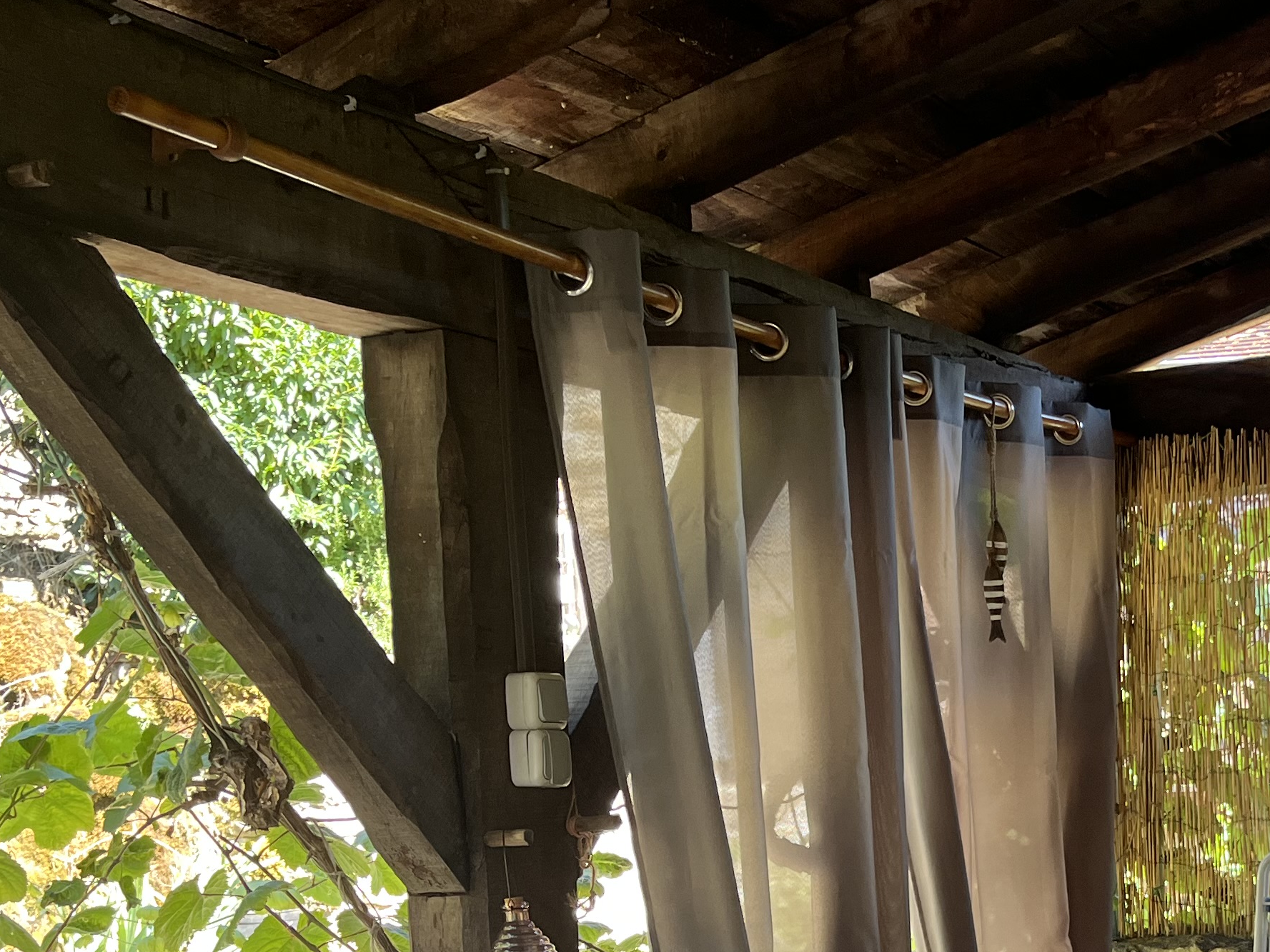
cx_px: 1174
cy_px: 1054
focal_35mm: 59
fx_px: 2165
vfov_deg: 23.3
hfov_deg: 31.0
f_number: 1.6
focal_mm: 5.1
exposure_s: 1/121
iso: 64
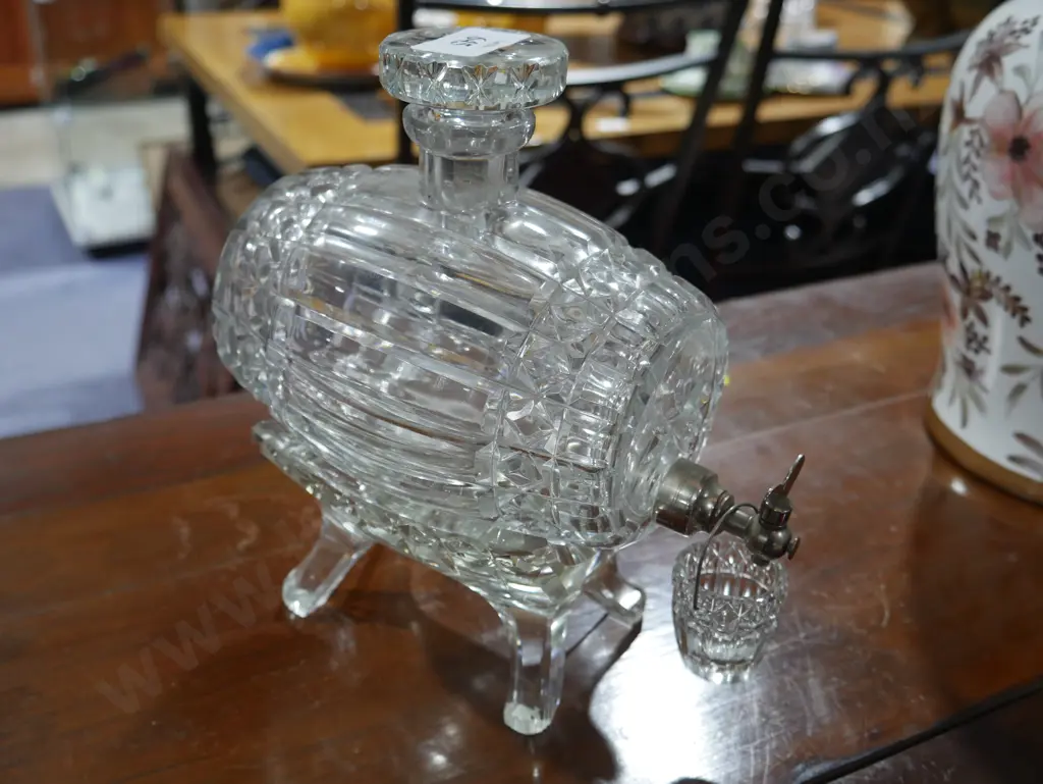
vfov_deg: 39.7
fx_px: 1085
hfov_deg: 51.3
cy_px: 392
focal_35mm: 36
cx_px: 522
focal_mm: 18
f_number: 4
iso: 500
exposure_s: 1/60
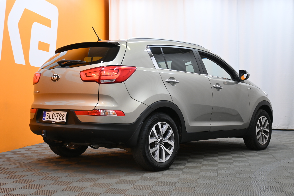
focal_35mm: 47
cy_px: 98
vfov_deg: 28.5
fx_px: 386
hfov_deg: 41.7
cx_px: 147
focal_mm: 31.5
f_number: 5
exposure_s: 1/40
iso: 640
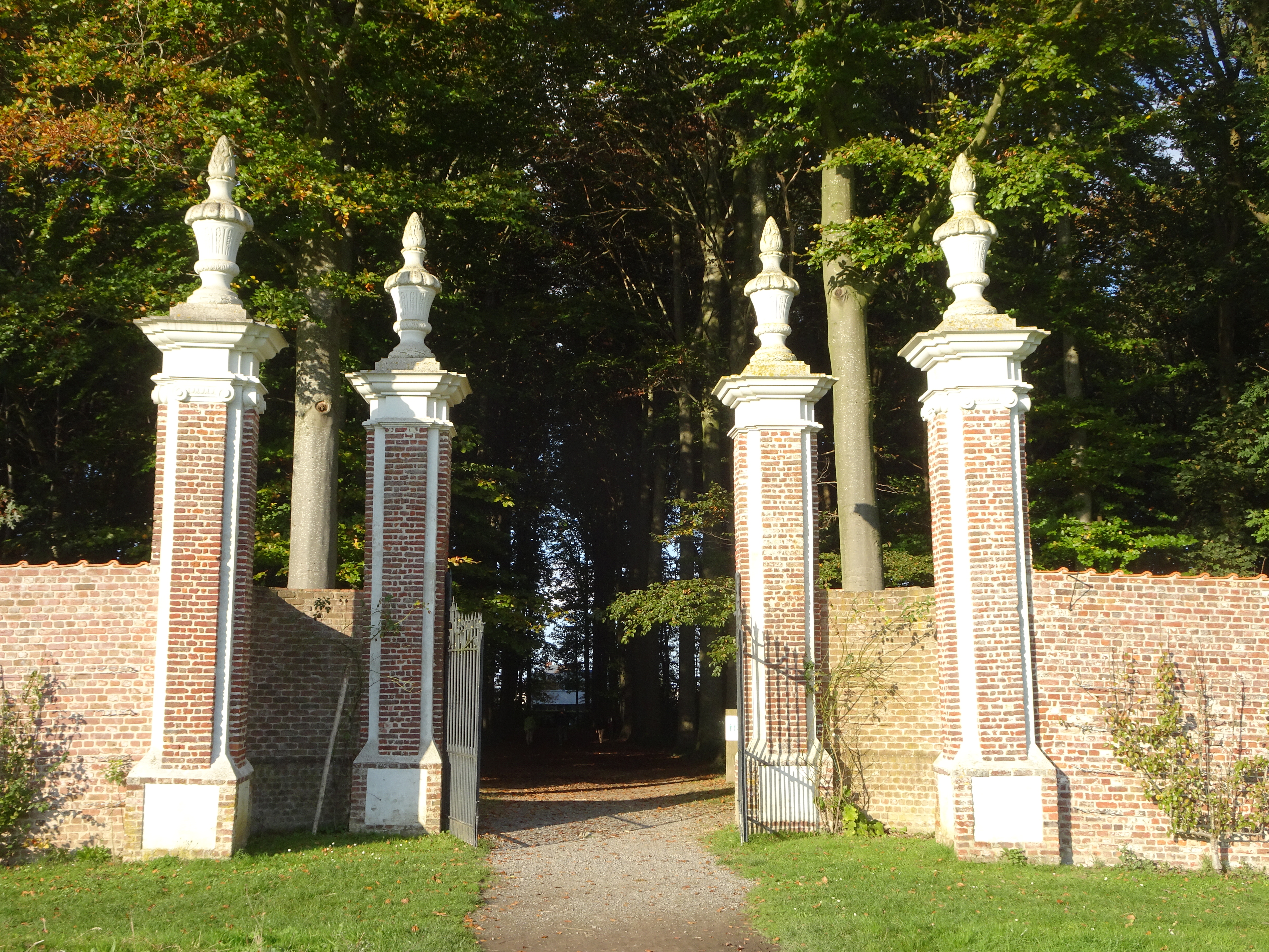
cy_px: 476
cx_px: 634
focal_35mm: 40
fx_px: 1466
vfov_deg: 36.0
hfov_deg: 46.8
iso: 80
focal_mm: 6.8
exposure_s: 1/320
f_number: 4
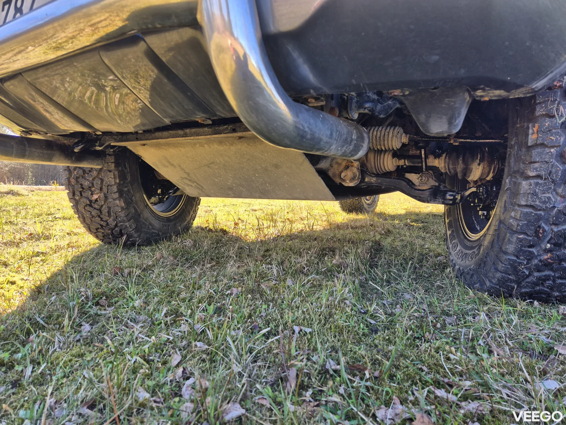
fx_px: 376
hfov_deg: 73.9
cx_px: 283
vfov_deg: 58.9
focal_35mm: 23
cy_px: 212
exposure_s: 1/209
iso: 25
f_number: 1.8
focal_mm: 5.4
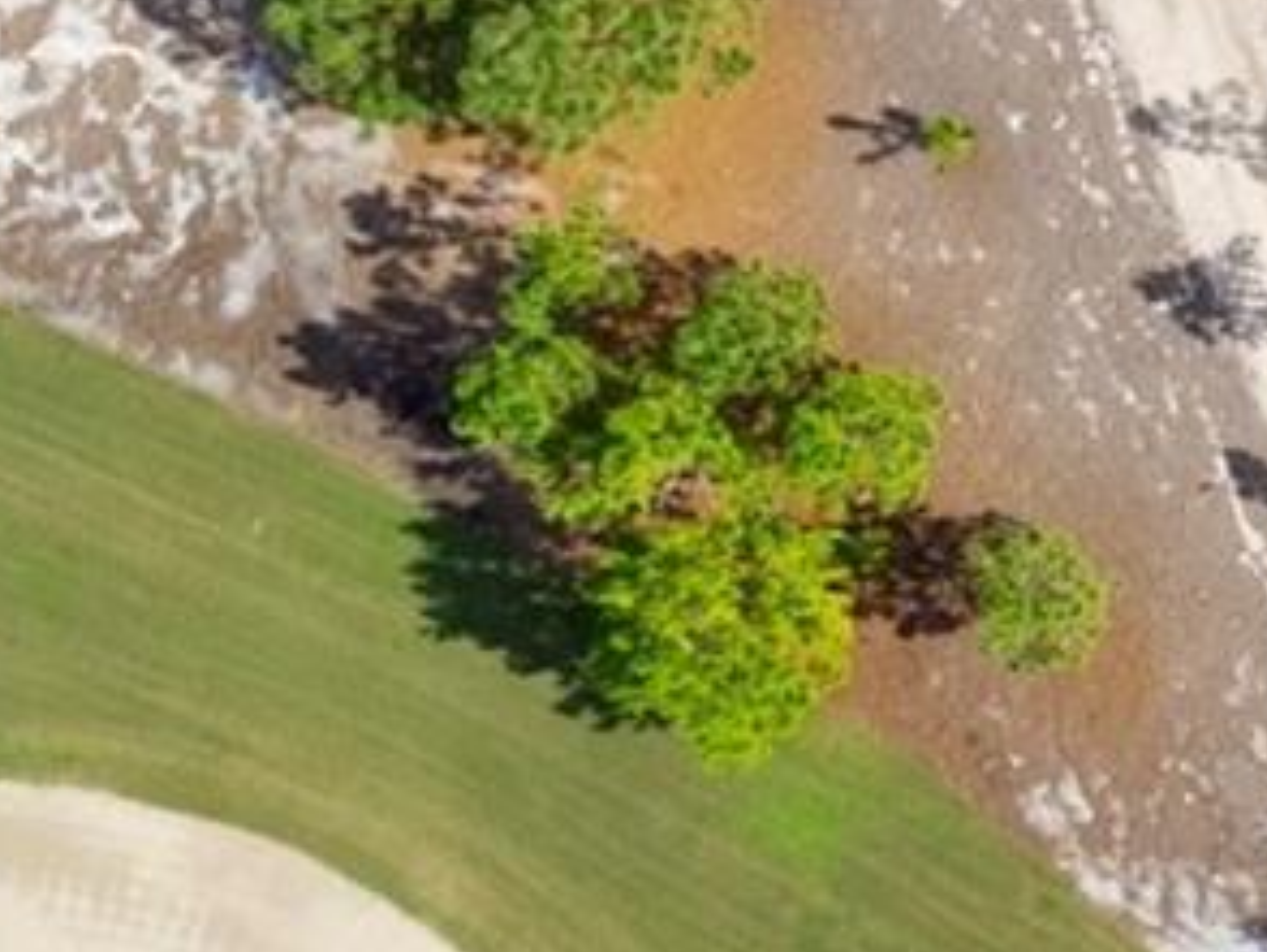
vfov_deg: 12.8
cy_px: 118
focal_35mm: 115
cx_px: 2357
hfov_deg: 14.7
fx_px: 4213
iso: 140
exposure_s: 1/2000
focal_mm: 8.38
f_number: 2.8
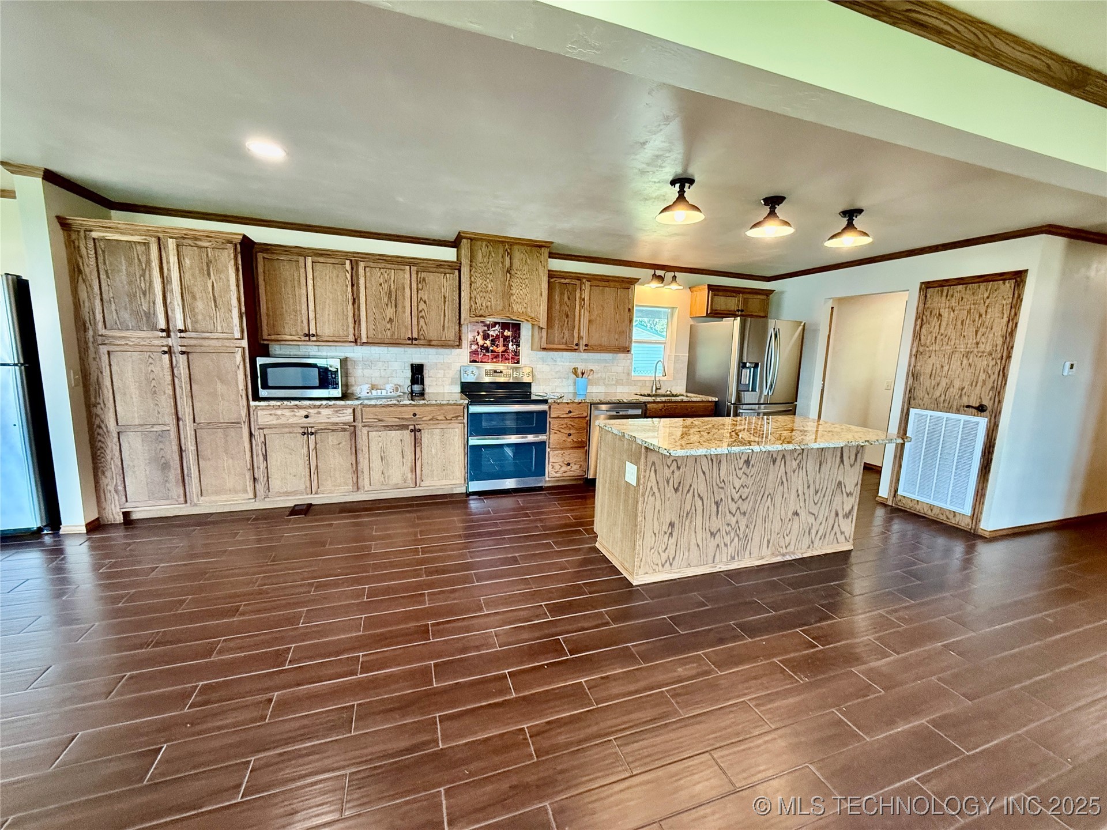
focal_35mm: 14
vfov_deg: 85.7
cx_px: 554
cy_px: 415
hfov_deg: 102.1
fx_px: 448
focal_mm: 2.22
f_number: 2.2
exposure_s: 1/120
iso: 500
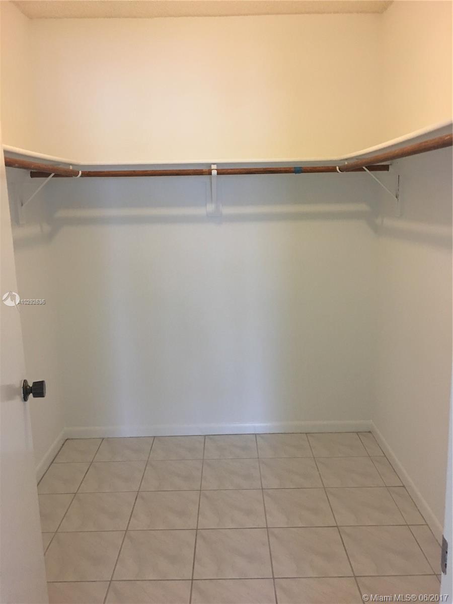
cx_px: 226
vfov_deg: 61.7
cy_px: 302
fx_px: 506
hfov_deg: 48.2
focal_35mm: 29
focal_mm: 4.15
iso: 64
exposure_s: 1/15
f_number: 2.2
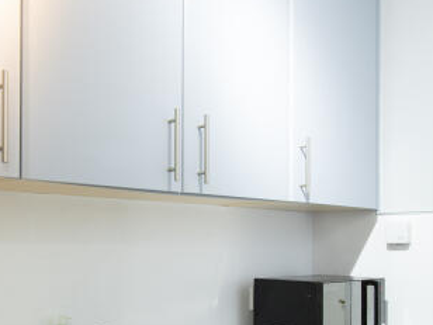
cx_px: 173
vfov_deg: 29.6
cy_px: 259
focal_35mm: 48
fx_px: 600
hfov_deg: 39.5
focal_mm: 10
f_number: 8
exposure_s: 1/4
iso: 320
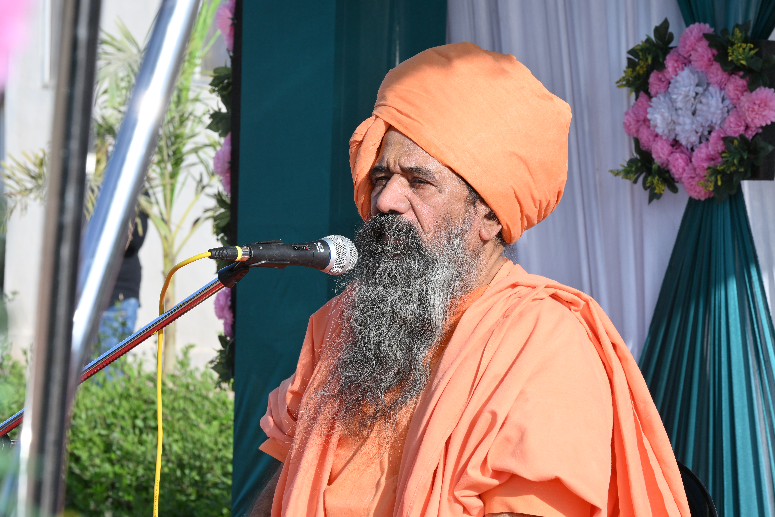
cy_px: 258
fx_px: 2583
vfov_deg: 11.4
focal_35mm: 120
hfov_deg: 17.1
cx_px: 388
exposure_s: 1/200
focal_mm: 120
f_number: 13
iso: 200
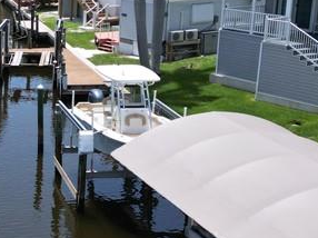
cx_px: -83
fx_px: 789
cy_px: 119
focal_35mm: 86
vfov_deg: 17.1
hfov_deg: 20.9
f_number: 1.7
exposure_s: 1/3200
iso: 130
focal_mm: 6.72
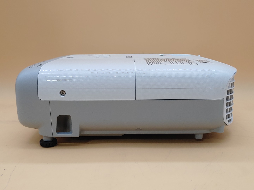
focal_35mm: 41
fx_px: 301
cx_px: 127
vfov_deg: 35.1
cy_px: 95
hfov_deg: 45.8
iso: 50
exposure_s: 1/131
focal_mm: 4.36
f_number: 1.8
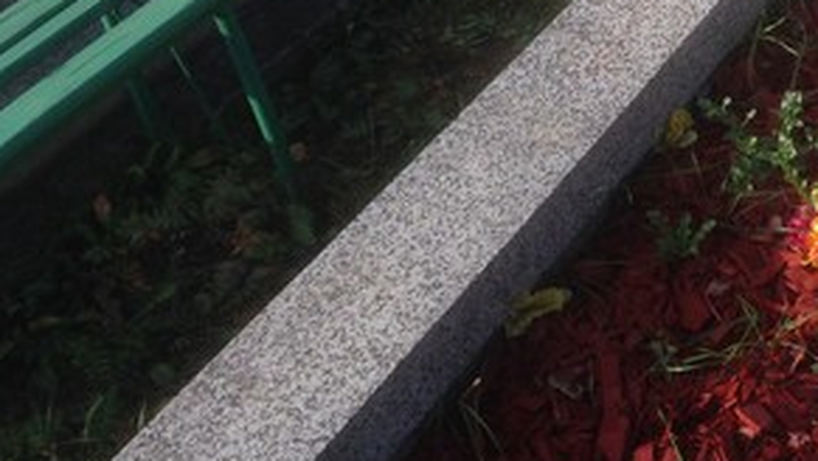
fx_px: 1714
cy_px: -42
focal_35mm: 79
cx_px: 849
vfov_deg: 14.9
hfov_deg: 25.3
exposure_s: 1/733
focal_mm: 4.12
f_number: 2.4
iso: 50
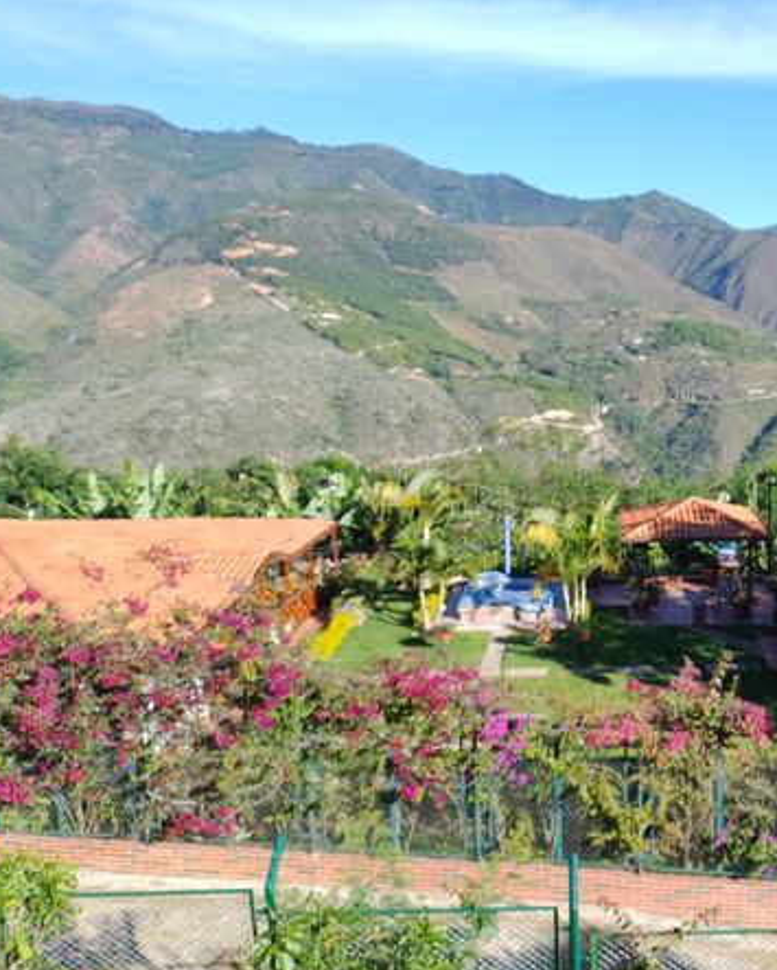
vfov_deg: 54.2
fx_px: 948
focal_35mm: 33
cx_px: 630
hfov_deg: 42.4
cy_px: 487
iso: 100
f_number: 1.7
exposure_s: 1/315
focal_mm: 4.71
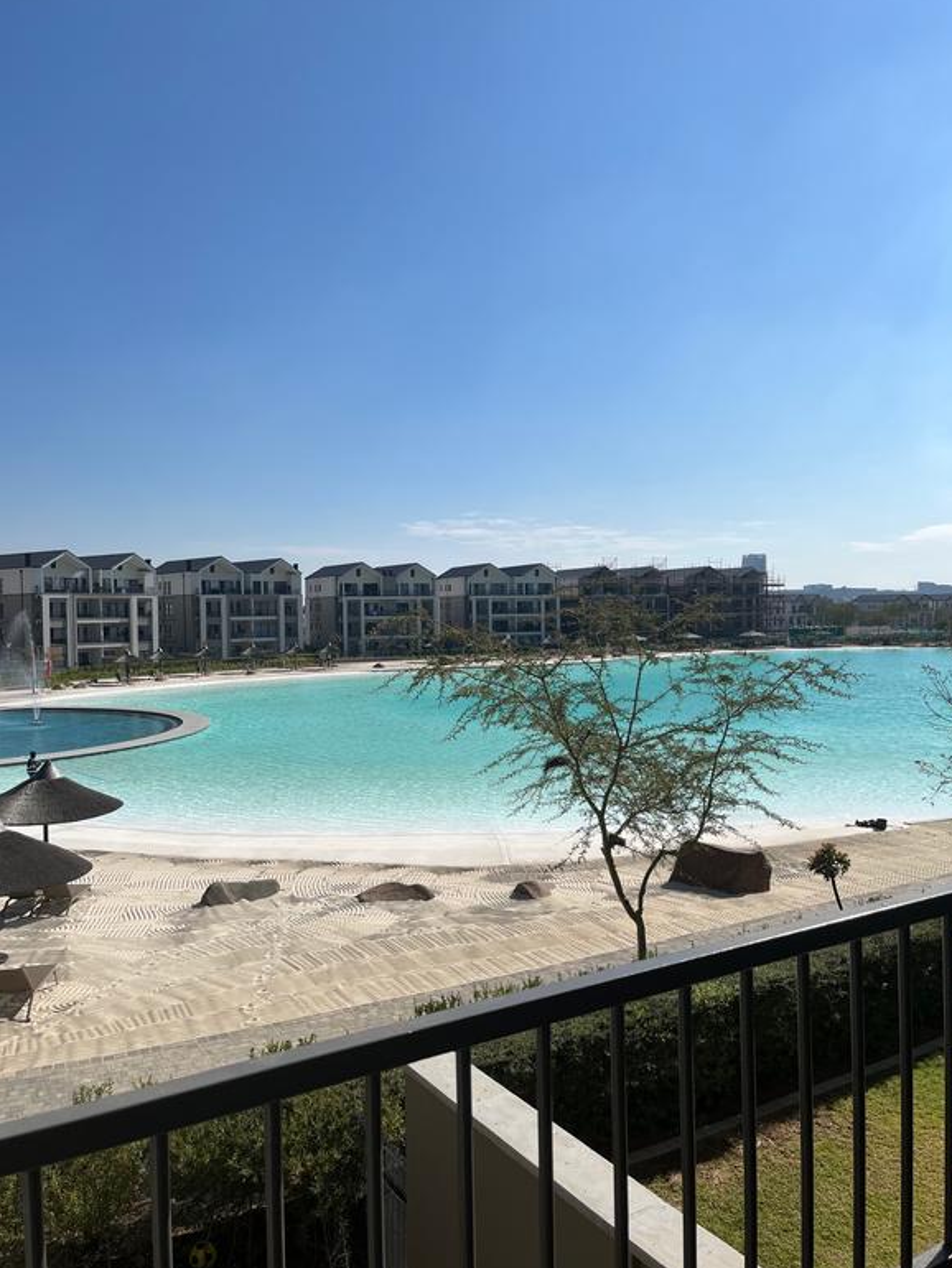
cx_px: 466
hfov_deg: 51.4
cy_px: 647
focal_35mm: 27
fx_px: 990
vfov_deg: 65.3
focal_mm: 5.1
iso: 50
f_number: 1.6
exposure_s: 1/8403
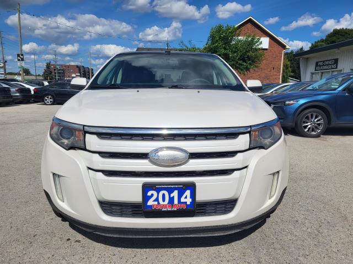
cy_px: 132
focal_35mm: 26
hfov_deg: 67.3
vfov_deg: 53.1
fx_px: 265
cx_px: 176
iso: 40
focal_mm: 5.4
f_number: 1.8
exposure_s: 1/7334
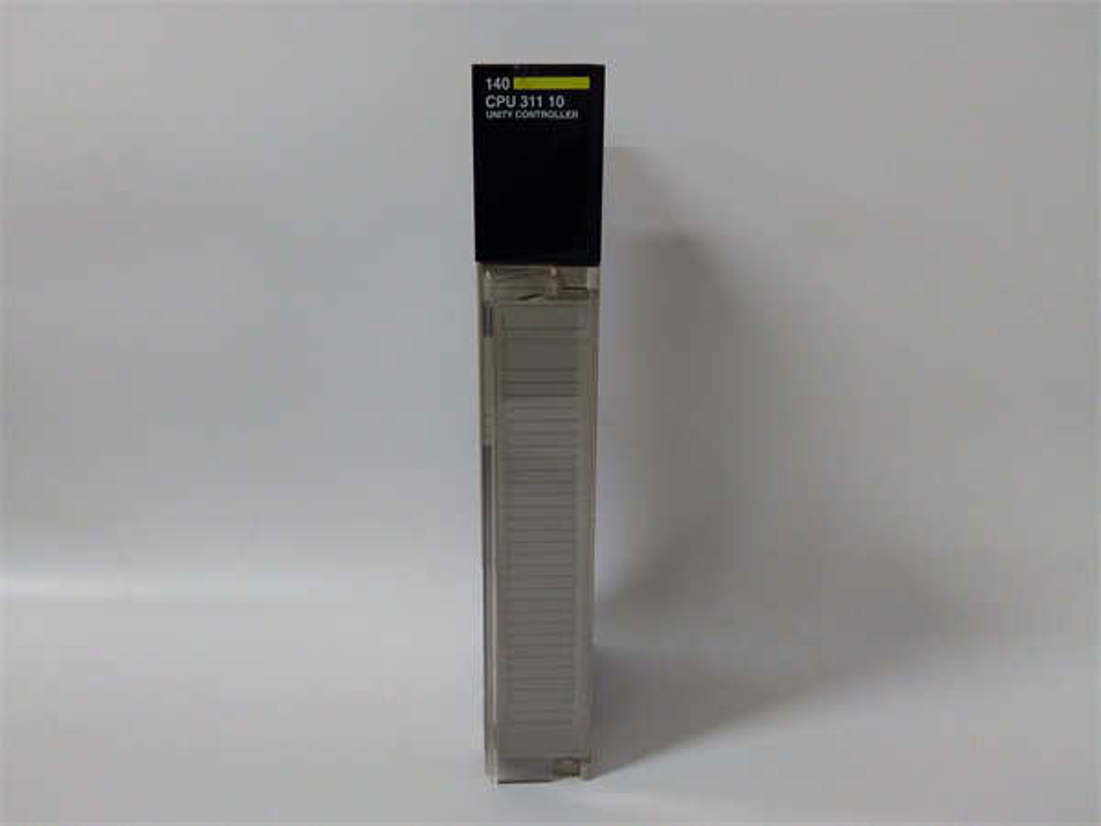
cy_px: 413
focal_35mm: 27
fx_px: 859
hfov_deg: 65.3
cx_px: 550
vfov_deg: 51.4
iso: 312
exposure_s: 1/33
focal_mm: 3.79
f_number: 2
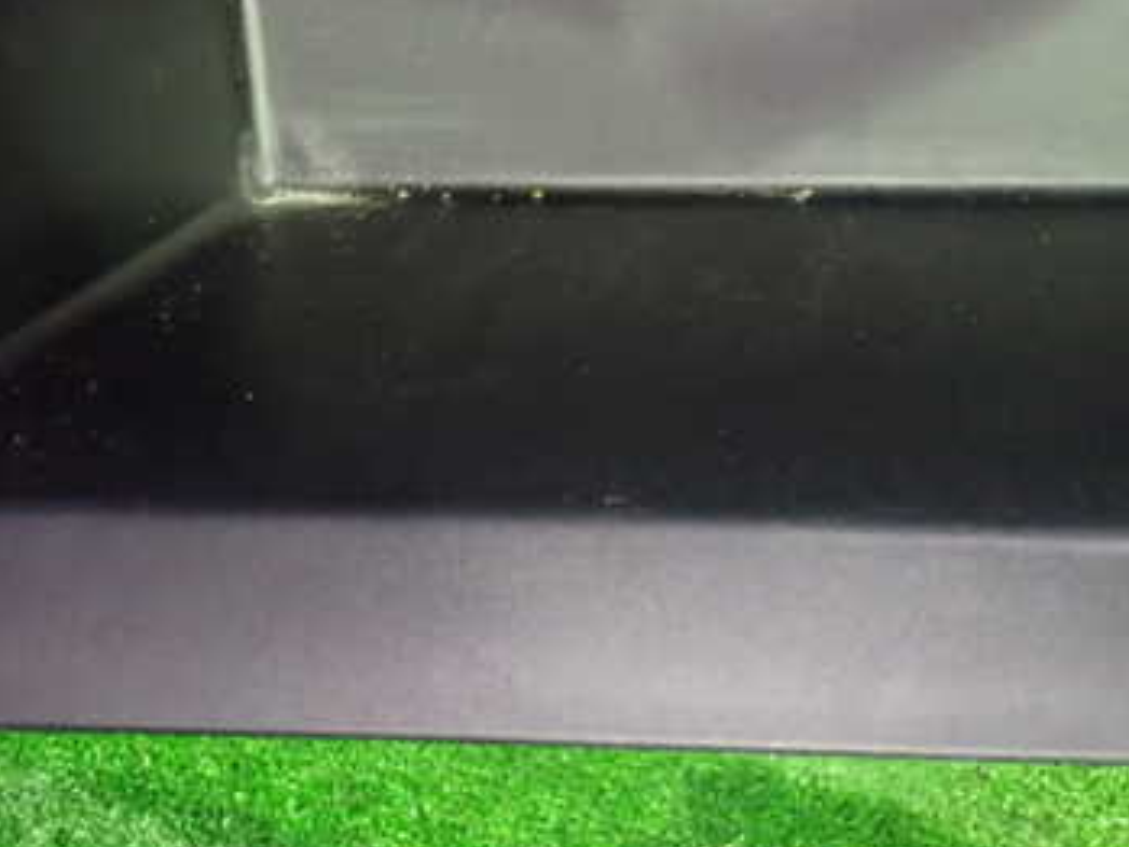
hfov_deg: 33.8
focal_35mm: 55
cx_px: 912
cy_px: 149
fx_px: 1794
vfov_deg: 26.0
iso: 800
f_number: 2.4
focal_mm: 5.79
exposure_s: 1/20
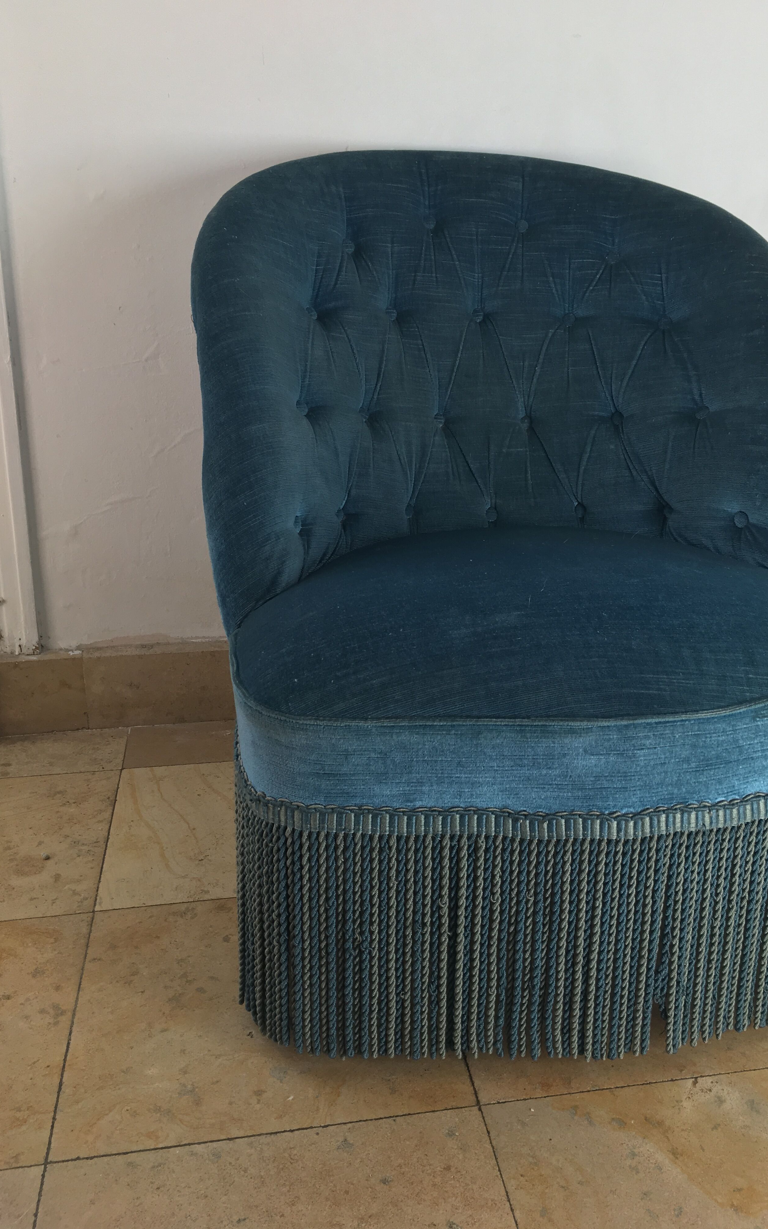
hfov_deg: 40.5
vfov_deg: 61.2
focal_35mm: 31
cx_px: 434
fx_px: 1038
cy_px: 617
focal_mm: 4.15
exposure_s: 1/100
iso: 25
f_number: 2.2
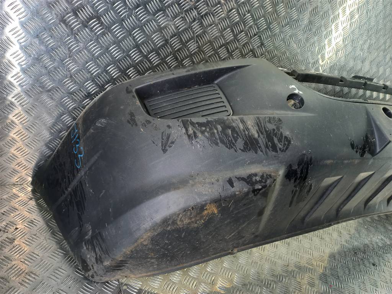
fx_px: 283
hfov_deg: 69.4
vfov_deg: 54.9
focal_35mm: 25
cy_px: 147
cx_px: 196
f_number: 1.8
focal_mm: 4.6
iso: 80
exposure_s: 1/50
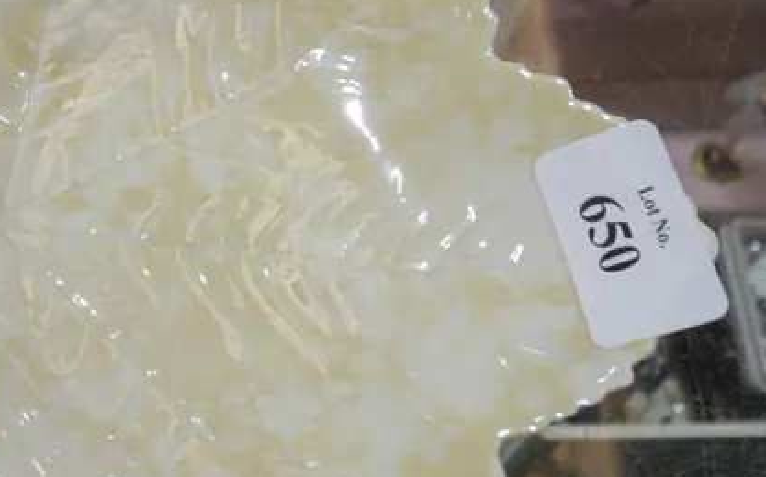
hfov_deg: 26.5
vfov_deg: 17.6
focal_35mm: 73
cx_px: -20
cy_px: 76
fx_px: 1523
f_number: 4
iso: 200
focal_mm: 14
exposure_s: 1/125
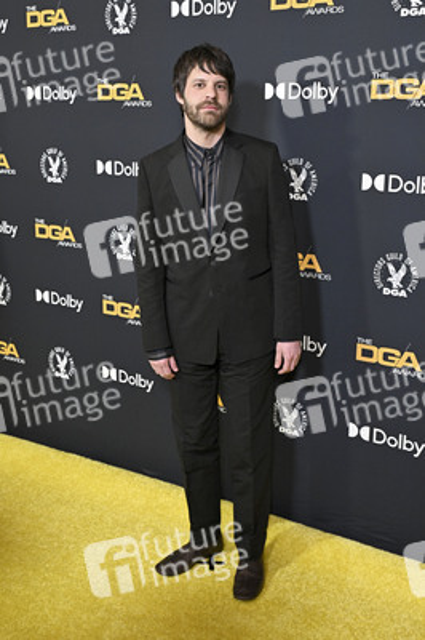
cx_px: 212
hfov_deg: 37.8
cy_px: 320
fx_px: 621
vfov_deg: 54.5
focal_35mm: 35
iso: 2500
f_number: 5.6
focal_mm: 35
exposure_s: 1/320
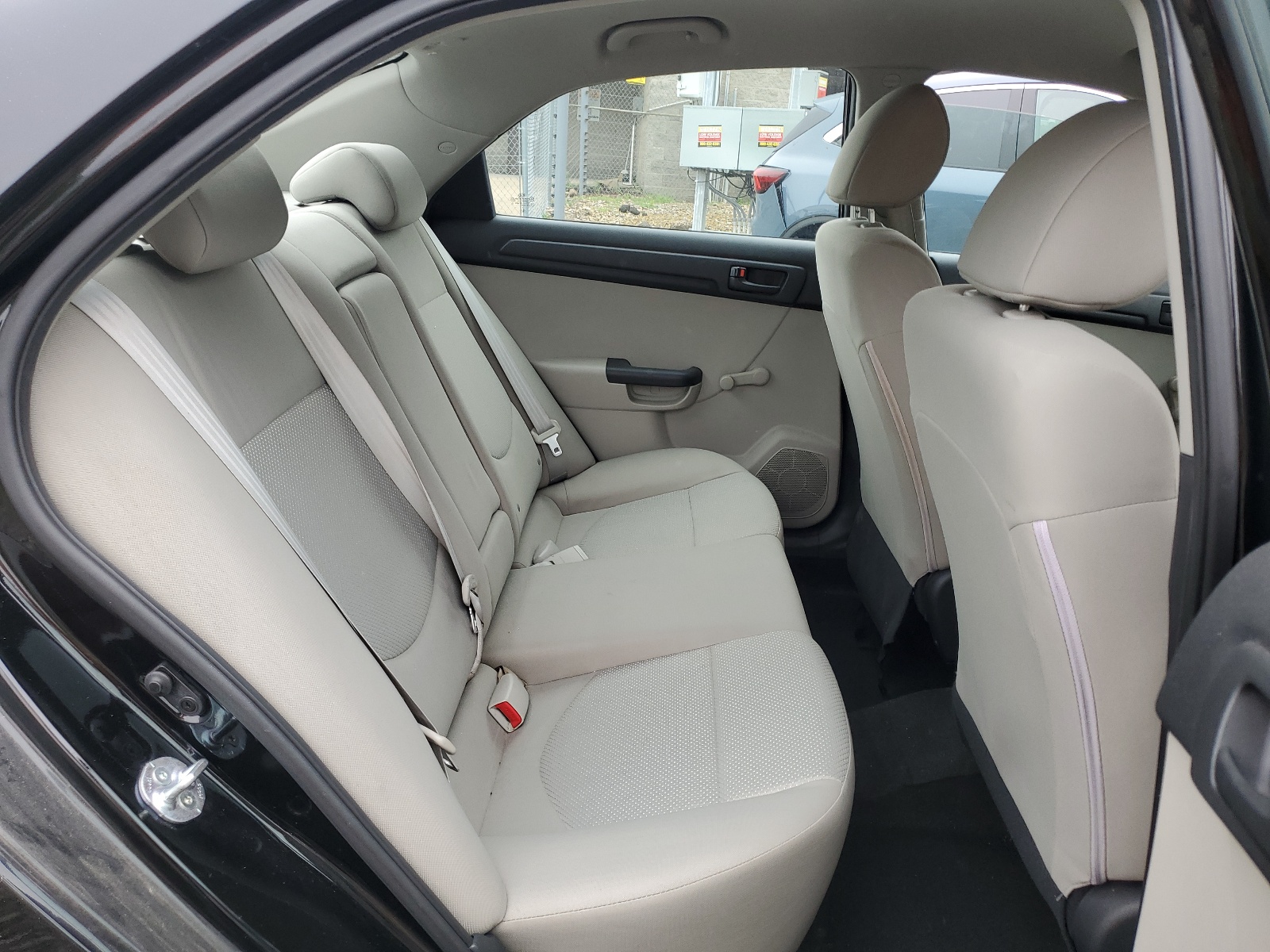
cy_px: 476
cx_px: 635
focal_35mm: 26
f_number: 1.5
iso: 50
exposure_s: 1/130
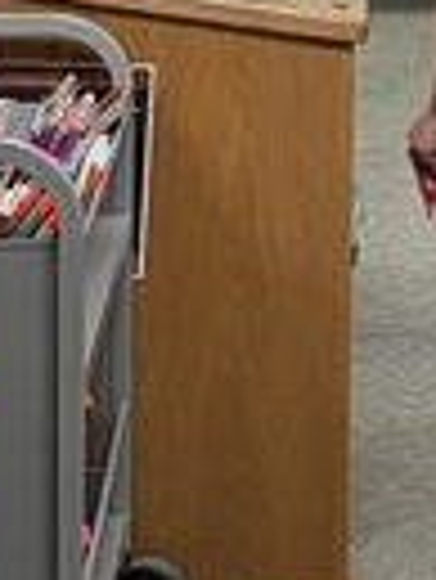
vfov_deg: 9.3
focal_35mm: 206
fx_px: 3454
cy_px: -301
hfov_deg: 6.7
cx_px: 1232
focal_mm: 5.96
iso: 200
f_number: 1.6
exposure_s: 1/120
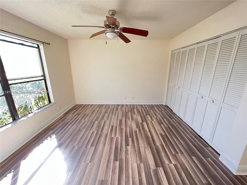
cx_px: 124
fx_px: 93
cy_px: 92
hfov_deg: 106.2
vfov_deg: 89.9
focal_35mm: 13
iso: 250
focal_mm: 1.57
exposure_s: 1/99
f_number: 1.8
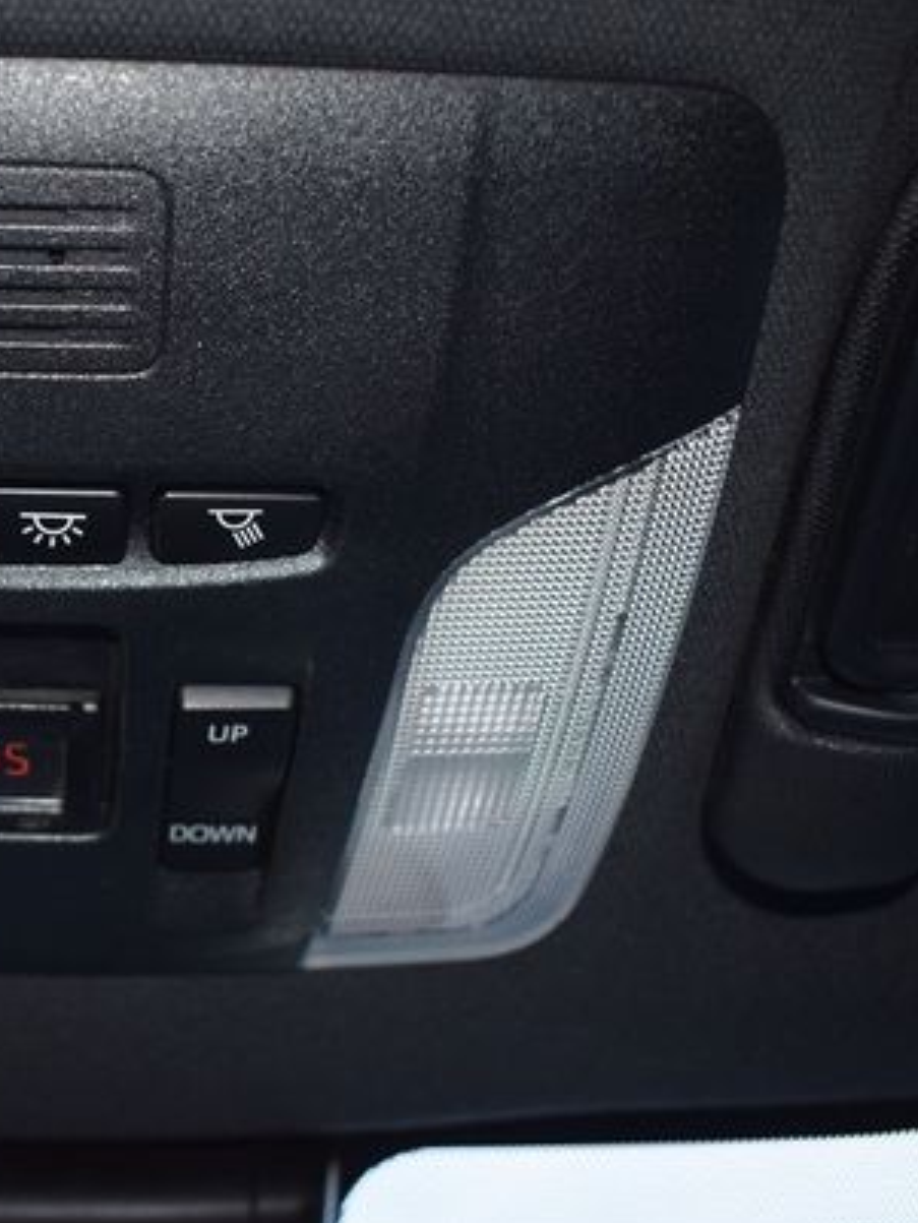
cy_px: 599
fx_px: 1626
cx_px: 52
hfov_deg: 29.9
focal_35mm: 46
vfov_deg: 41.2
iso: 140
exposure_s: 1/125
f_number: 3.8
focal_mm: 20
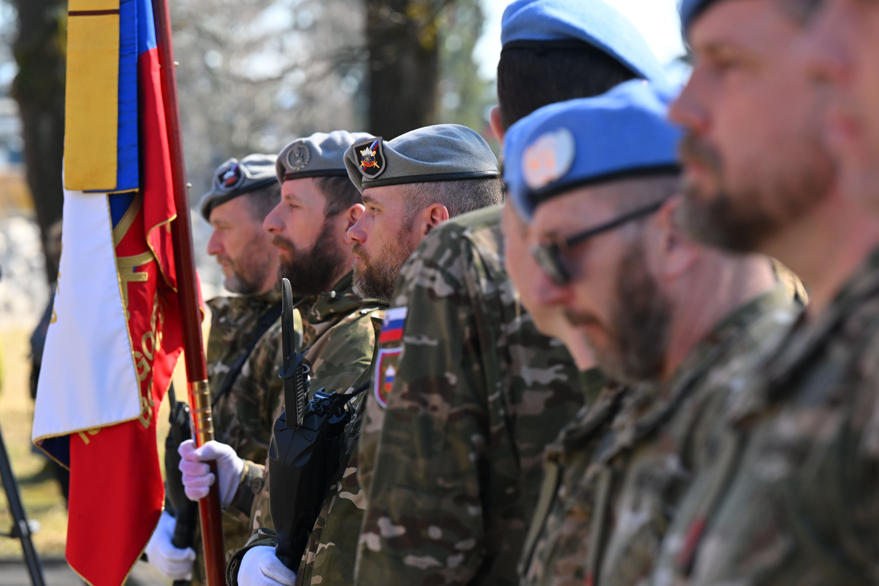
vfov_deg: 6.9
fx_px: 4883
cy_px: 293
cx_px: 440
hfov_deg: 10.3
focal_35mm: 200
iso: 1000
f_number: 8
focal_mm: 200
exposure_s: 1/800
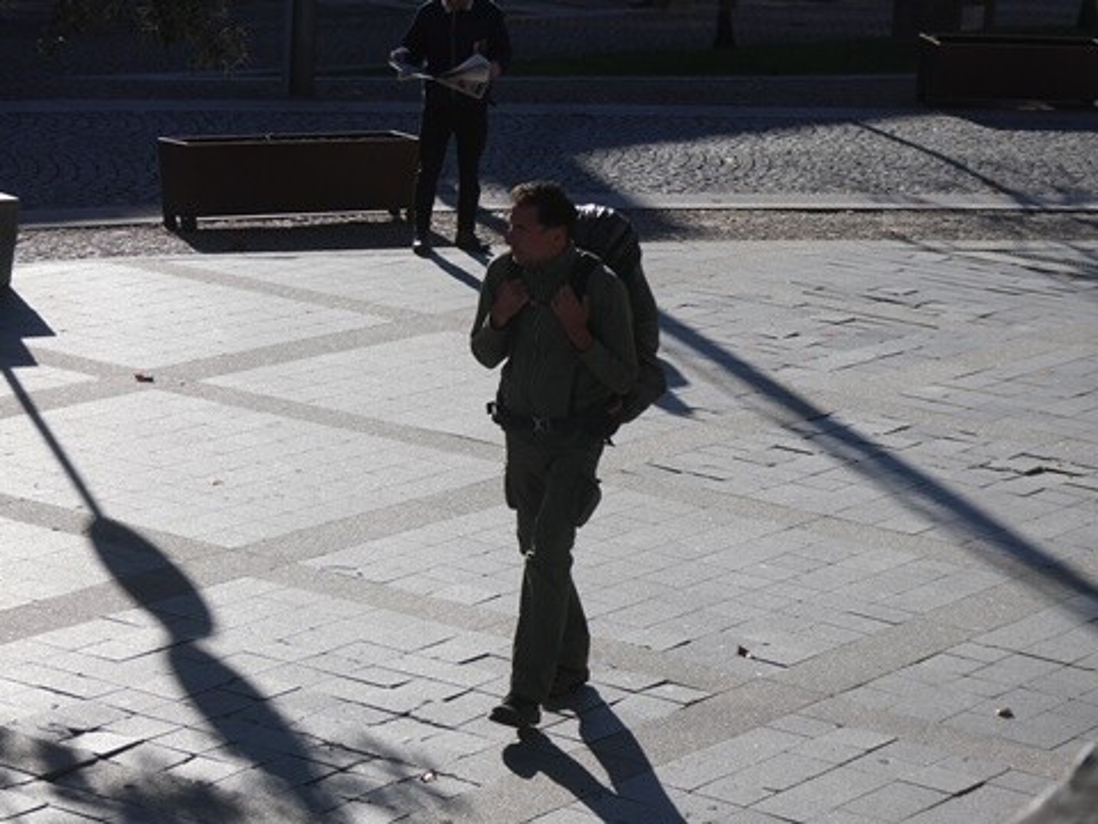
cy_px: 412
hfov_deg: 17.1
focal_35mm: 115
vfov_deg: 12.9
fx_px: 3648
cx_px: 549
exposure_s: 1/640
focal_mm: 20.6
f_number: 5.1
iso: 80
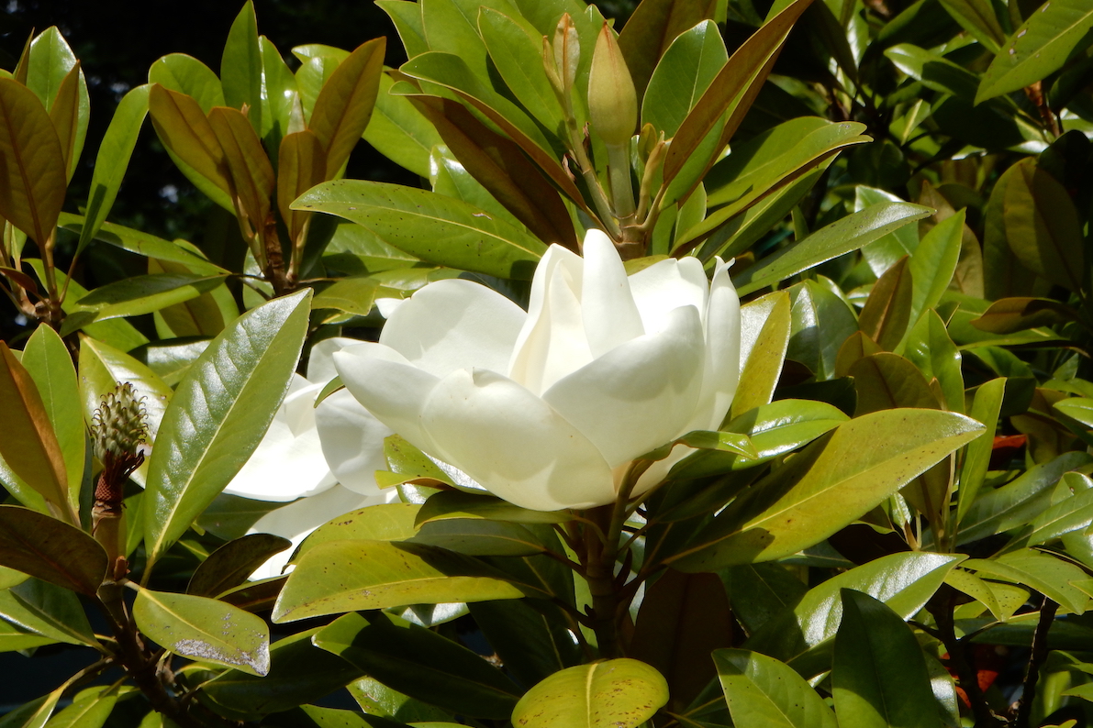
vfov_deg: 5.7
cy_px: 376
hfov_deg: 8.6
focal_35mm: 240
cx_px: 545
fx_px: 7286
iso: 125
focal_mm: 40.9
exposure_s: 1/800
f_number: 6.3
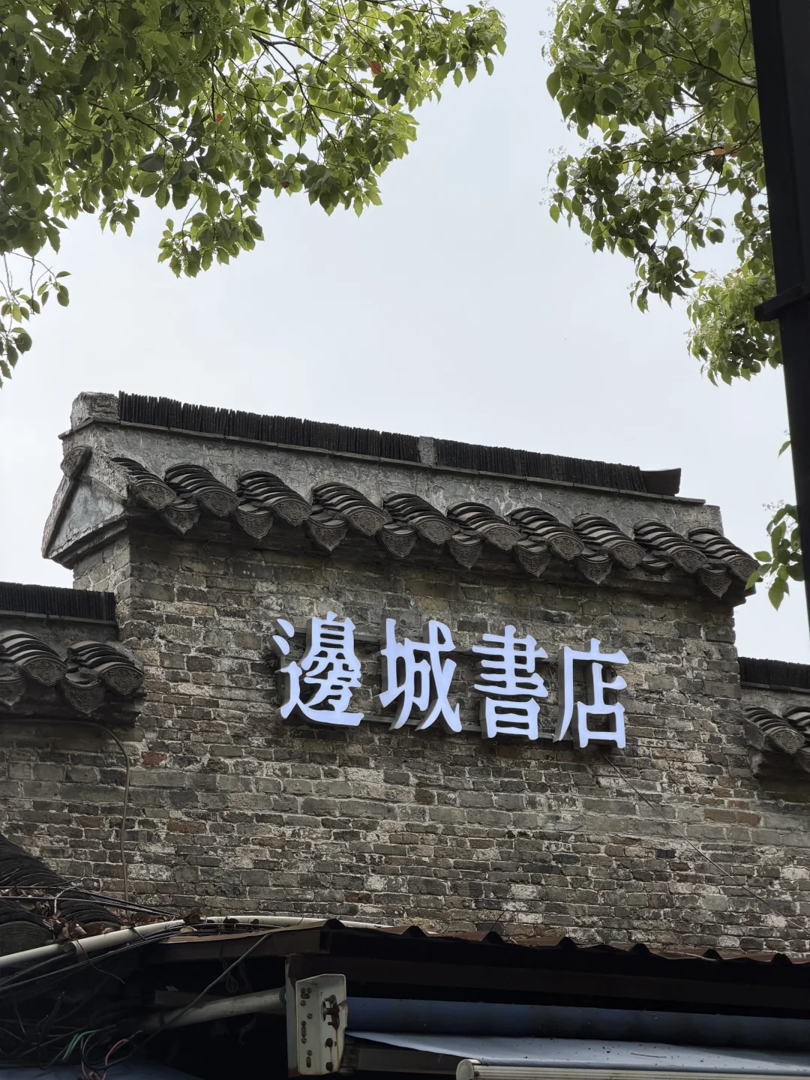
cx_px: 405
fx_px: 3120
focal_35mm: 100
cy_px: 540
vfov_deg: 19.6
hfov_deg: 14.8
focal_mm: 16.89
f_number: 2.8
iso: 40
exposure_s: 1/638
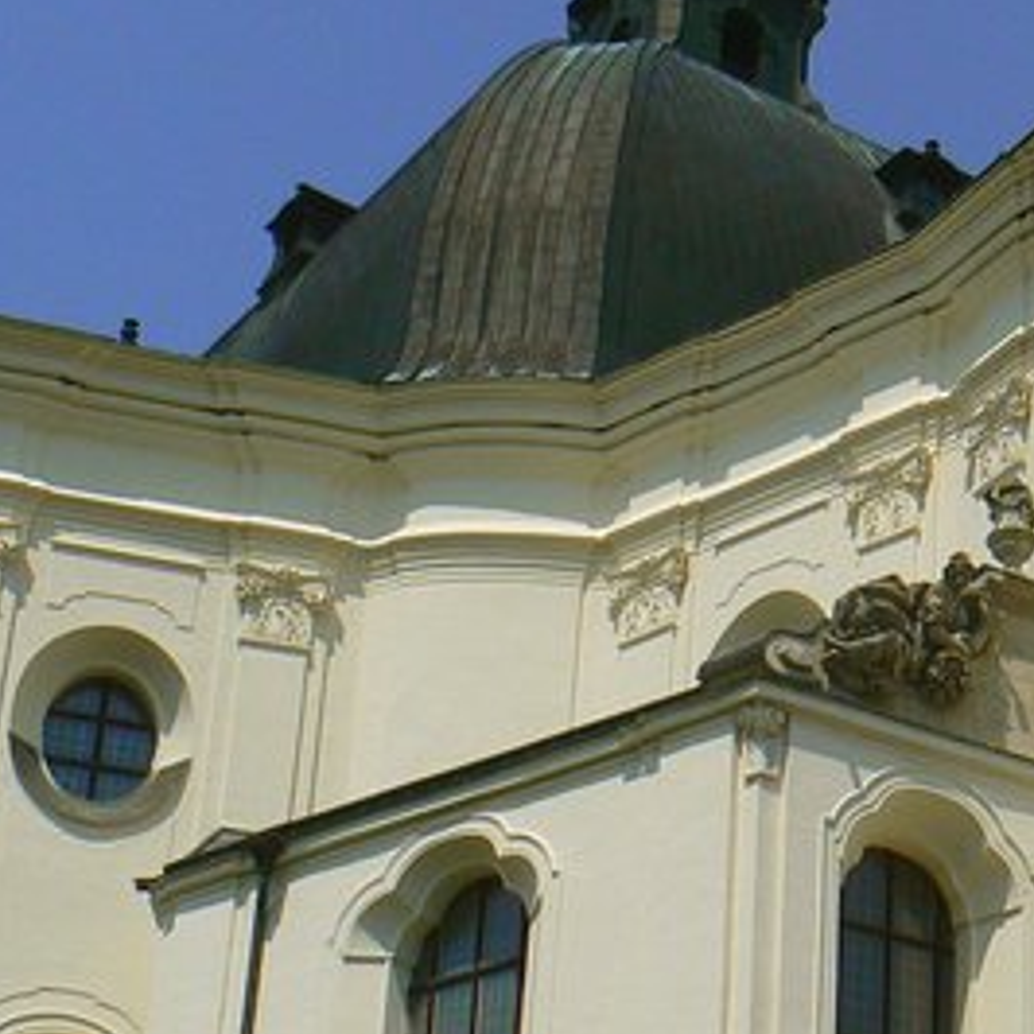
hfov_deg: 16.6
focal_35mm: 102
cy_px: 639
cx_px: 1112
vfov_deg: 17.0
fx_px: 3447
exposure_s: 1/640
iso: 80
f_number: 8
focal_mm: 6
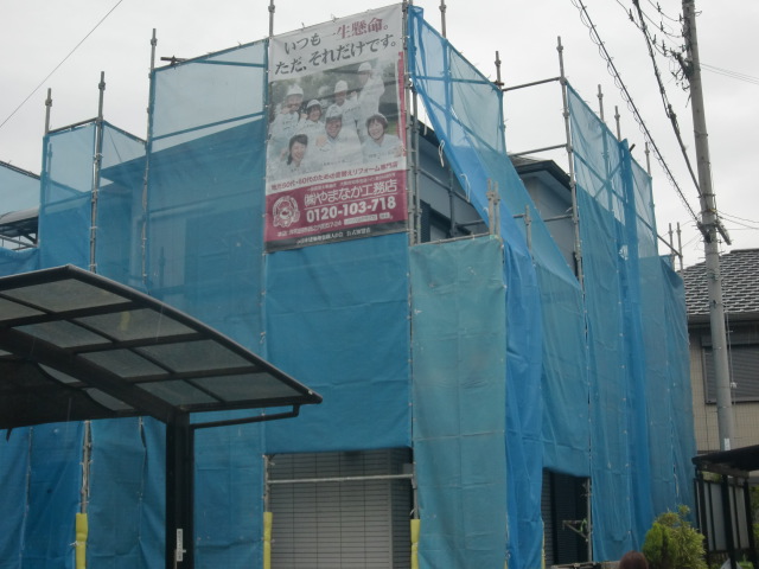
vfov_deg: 29.1
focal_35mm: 50
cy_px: 284
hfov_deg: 38.2
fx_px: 1096
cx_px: 380
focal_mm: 8.68
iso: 64
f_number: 4.2
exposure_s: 1/160
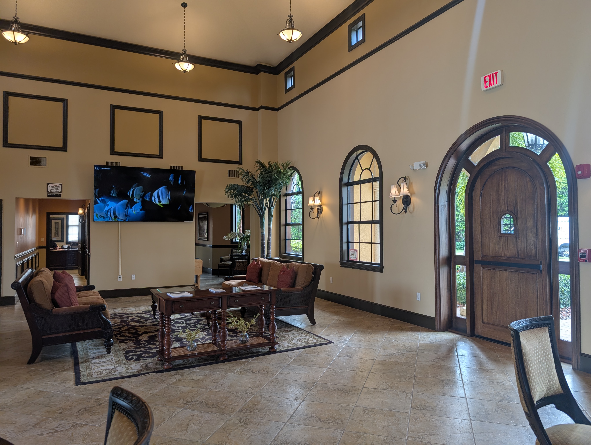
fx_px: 410
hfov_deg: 71.5
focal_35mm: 24
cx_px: 296
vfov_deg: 56.9
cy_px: 222
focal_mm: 6.9
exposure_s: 1/30
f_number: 1.68
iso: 20
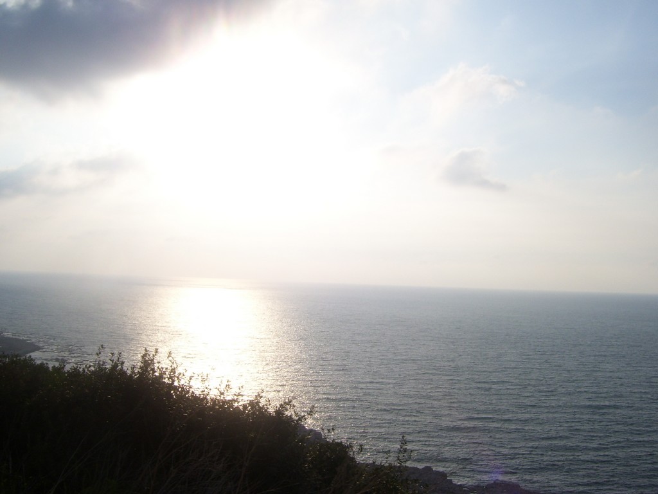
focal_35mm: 37
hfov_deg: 50.1
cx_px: 329
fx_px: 703
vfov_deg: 38.7
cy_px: 247
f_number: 4.8
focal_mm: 6
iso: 80
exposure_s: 1/1500
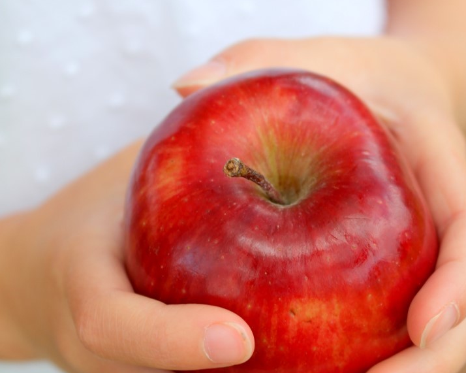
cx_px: 234
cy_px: 202
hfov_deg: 19.6
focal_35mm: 98
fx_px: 1351
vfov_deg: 15.7
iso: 100
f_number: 5
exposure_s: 1/160
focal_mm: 45
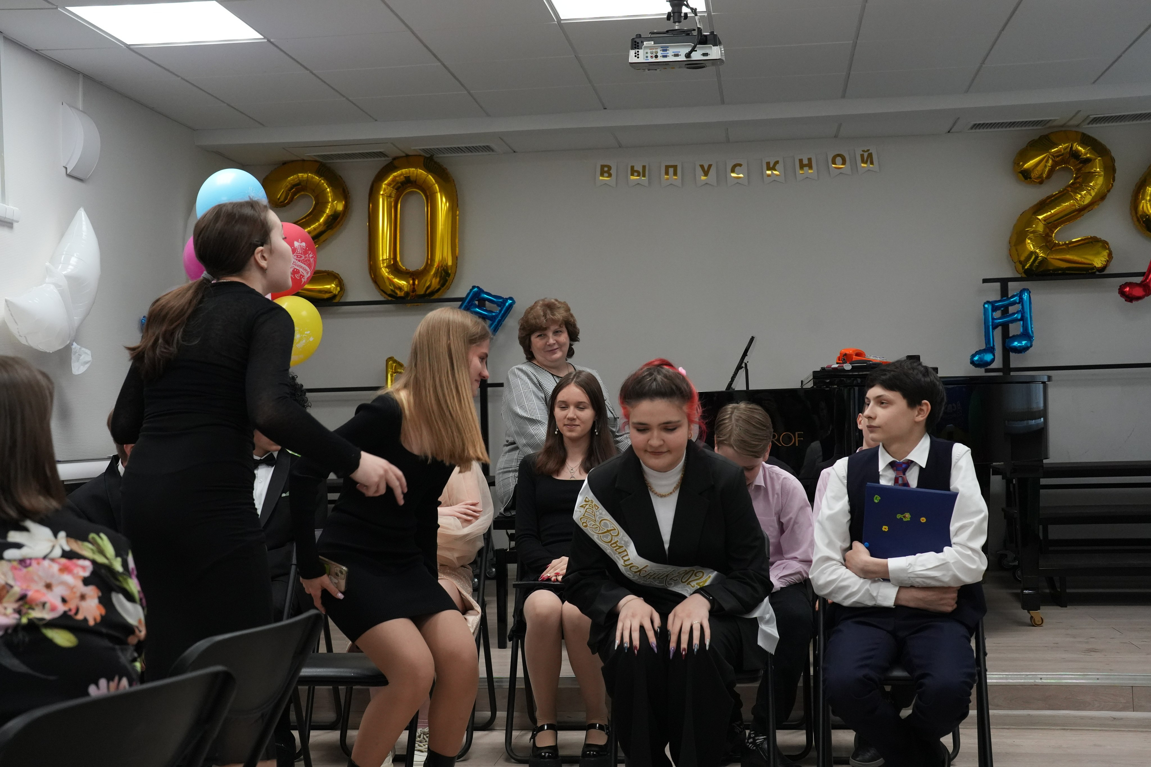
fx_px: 1599
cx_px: 576
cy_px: 384
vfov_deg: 27.0
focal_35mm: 50
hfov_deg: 39.6
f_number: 5.6
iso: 4000
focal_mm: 50
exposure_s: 1/320
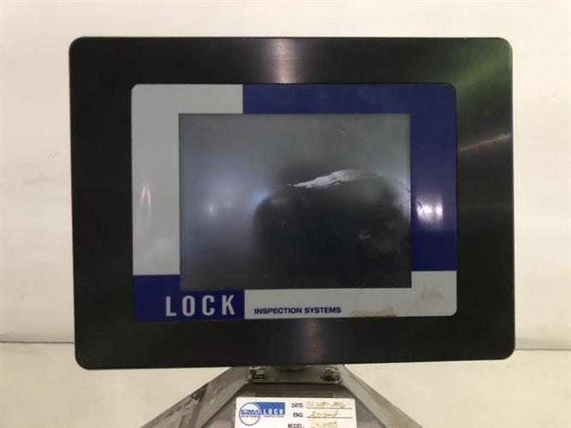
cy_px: 214
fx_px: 462
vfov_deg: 49.7
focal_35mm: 28
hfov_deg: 63.5
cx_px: 286
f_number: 1.8
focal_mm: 4
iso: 100
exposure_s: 1/4
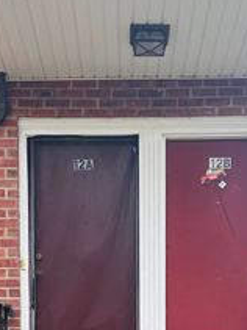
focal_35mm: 76
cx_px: 131
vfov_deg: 23.6
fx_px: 724
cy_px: 389
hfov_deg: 19.4
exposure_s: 1/829
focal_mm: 6.86
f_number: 1.78
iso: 80
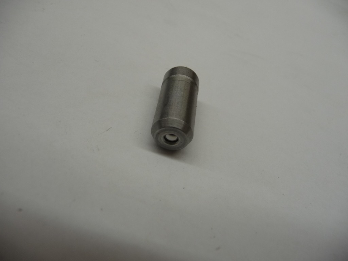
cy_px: 130
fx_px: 281
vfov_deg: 49.7
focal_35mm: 28
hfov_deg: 63.4
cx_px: 174
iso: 100
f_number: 3.3
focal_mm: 4.7
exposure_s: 1/40
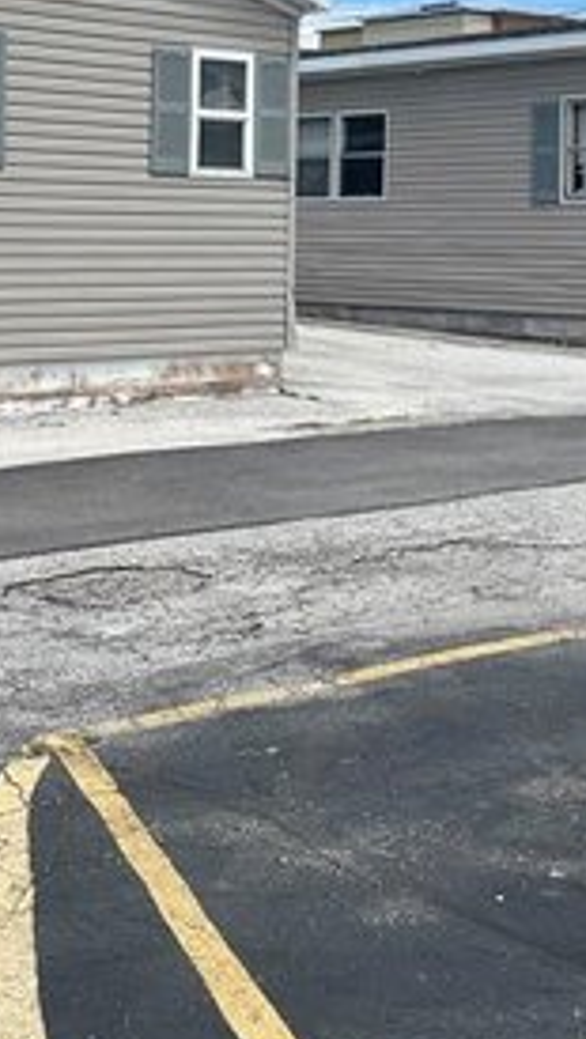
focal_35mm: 65
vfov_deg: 31.6
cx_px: 66
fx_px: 1793
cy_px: 232
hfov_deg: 18.3
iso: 50
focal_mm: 5.1
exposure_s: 1/3876
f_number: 1.6
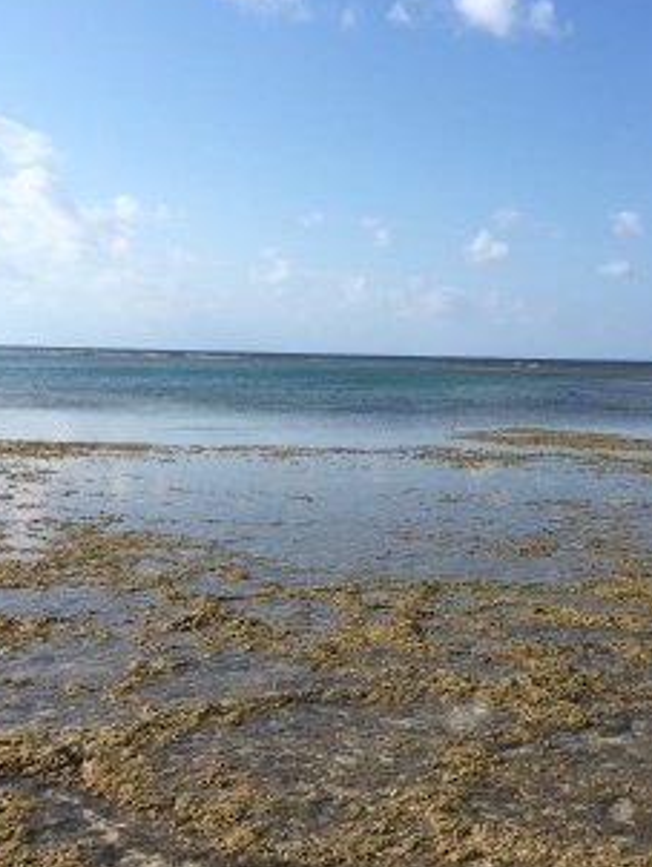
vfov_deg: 39.6
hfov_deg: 30.0
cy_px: 405
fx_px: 1204
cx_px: 452
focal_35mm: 48
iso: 25
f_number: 2.2
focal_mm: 4.15
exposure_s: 1/2262
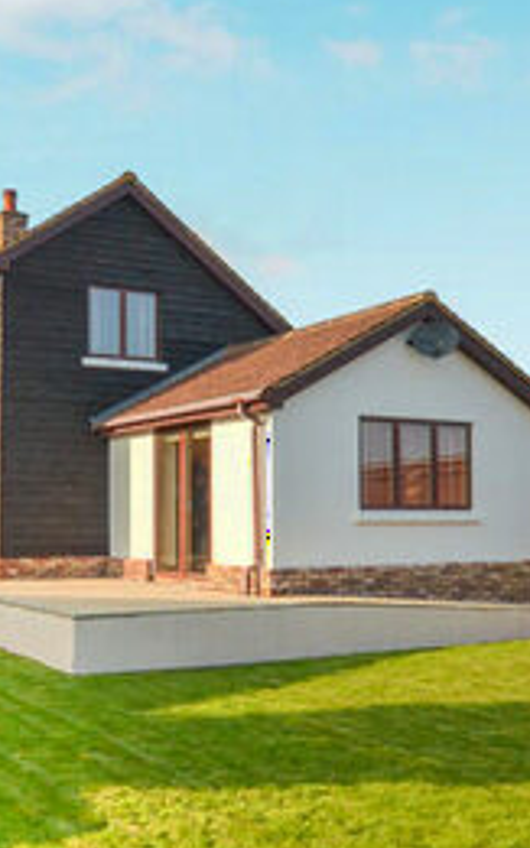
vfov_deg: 48.2
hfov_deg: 31.1
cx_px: 195
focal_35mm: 41
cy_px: 453
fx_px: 948
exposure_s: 1/200
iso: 100
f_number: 7.1
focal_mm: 10
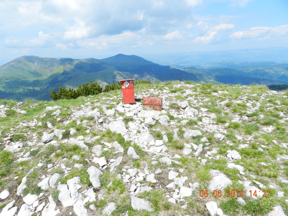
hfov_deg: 73.9
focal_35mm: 23
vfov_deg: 58.9
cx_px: 144
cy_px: 108
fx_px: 191
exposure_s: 1/800
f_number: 4.5
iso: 160
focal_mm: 4
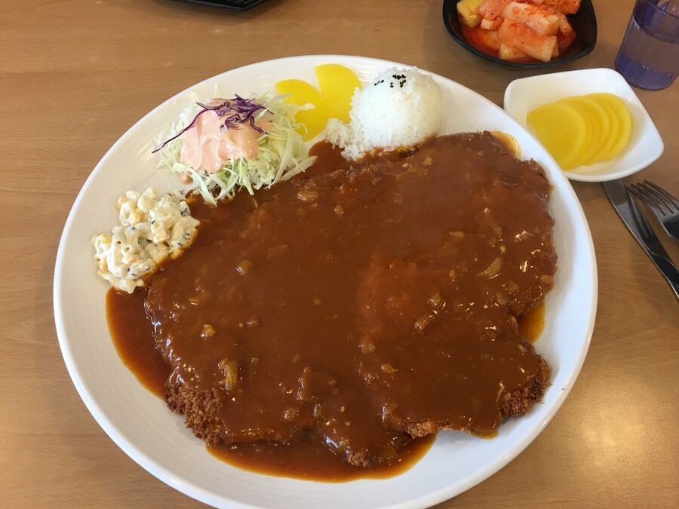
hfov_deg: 61.7
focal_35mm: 29
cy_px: 254
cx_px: 340
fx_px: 569
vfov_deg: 48.2
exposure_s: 1/15
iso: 25
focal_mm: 4.15
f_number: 2.2
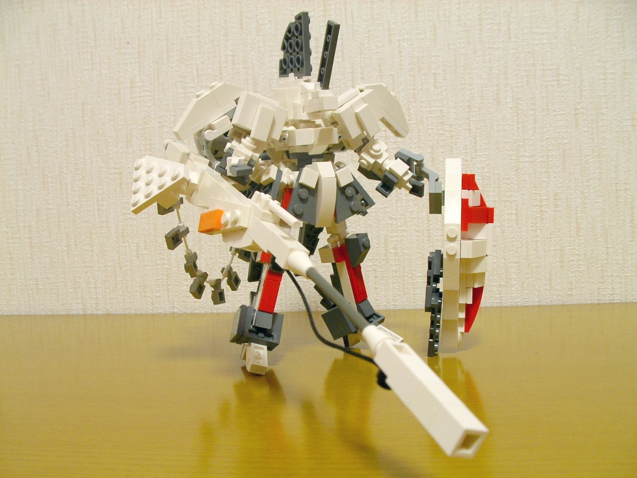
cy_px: 239
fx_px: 699
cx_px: 318
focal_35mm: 38
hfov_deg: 49.0
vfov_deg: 37.7
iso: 100
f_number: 3.5
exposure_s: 1/11
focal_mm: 5.8
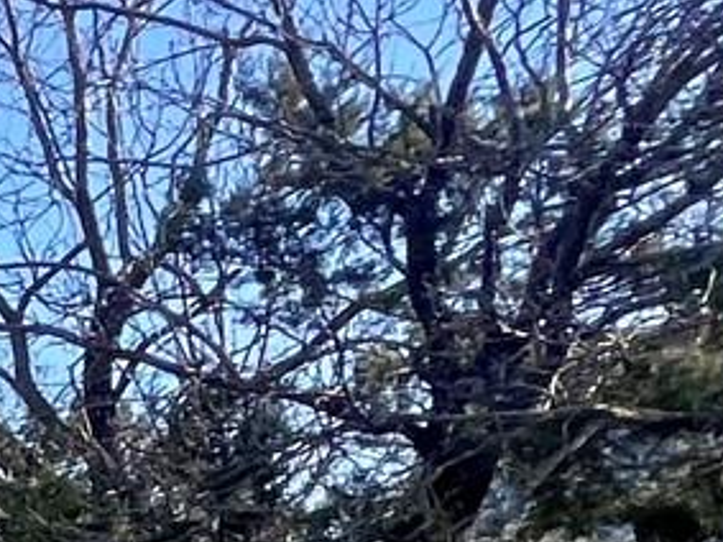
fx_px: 1962
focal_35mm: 94
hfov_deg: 10.8
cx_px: -1569
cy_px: 693
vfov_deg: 15.0
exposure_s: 1/758
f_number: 1.8
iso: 32
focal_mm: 1.57
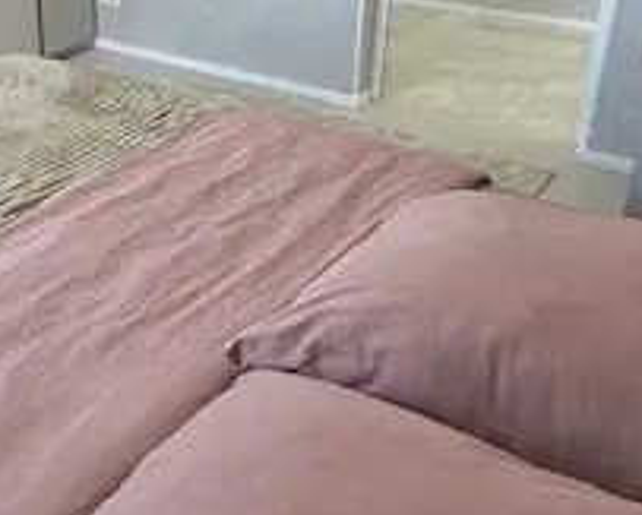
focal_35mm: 43
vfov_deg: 33.9
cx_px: 95
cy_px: 98
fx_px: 818
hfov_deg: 40.4
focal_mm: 2.22
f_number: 2.2
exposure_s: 1/100
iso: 125
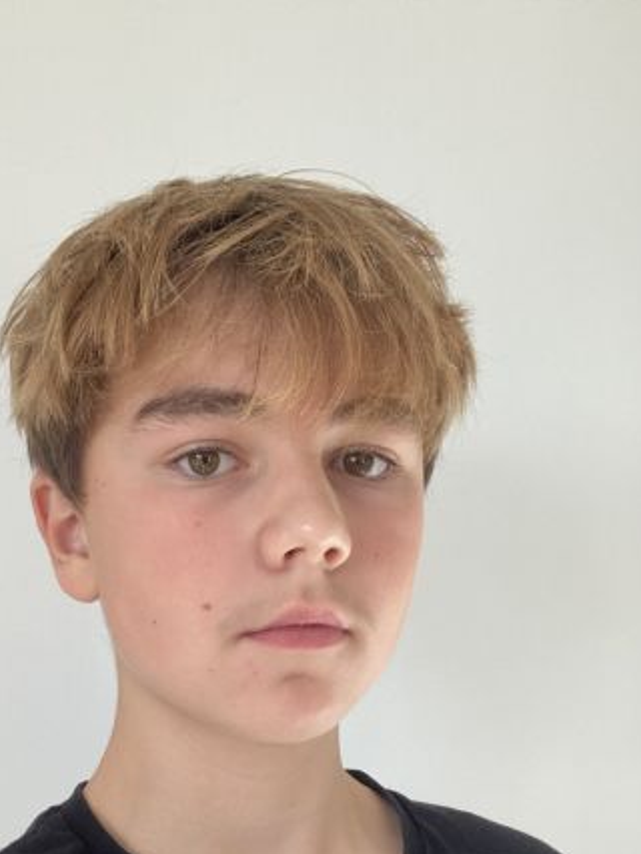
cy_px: 598
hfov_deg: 32.1
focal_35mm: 45
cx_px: 254
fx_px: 1110
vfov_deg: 41.3
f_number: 2.2
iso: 50
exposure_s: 1/121
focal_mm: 2.87
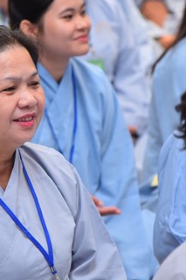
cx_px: 20
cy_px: 134
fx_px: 1893
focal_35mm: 244
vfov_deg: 8.4
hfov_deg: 5.6
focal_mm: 120
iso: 1250
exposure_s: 1/100
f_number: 4.5
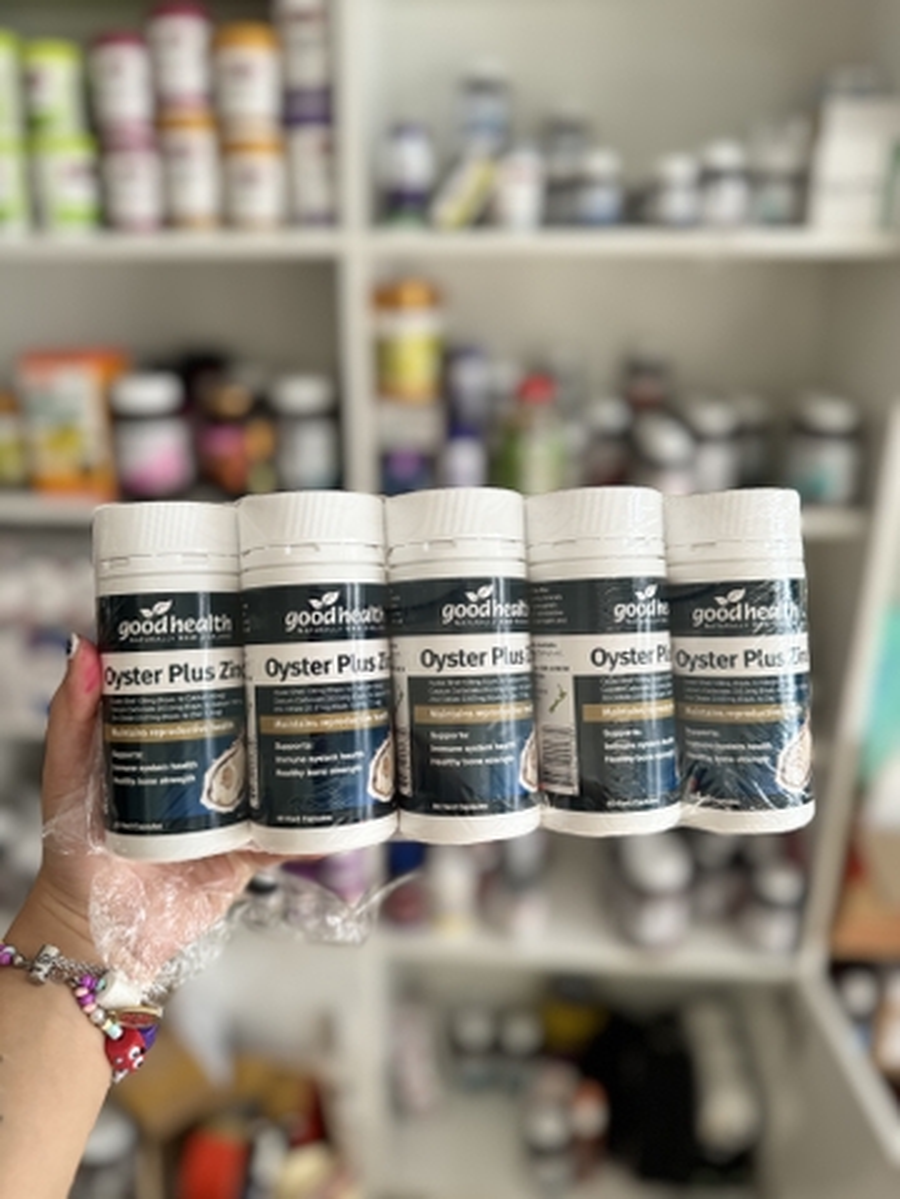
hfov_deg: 56.8
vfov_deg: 71.6
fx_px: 832
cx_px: 450
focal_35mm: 24
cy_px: 600
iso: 125
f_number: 1.78
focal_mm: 6.86
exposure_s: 1/50
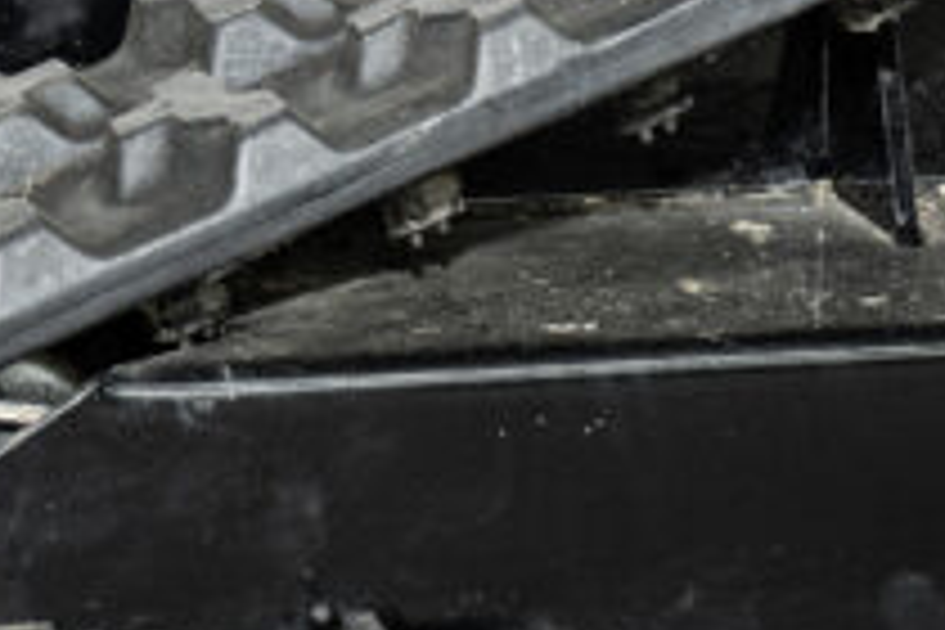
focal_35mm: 244
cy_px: -7
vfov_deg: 5.6
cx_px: 1269
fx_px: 6404
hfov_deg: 8.3
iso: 400
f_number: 5.6
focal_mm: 50
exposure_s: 1/60
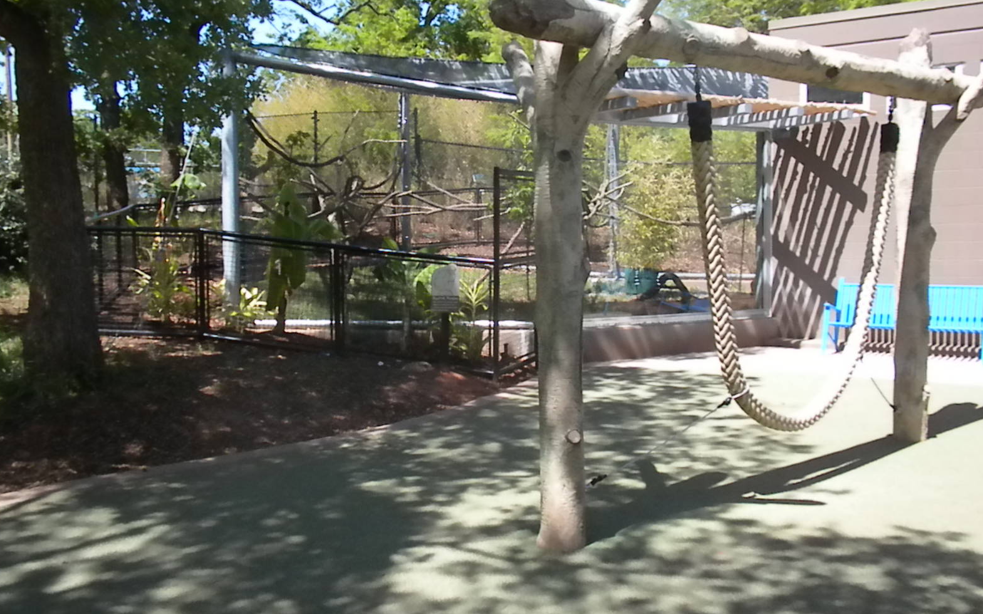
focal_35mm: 40
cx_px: 482
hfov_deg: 49.3
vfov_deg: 32.0
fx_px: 1071
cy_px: 280
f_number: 10
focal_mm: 6.6
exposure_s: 1/247
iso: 640
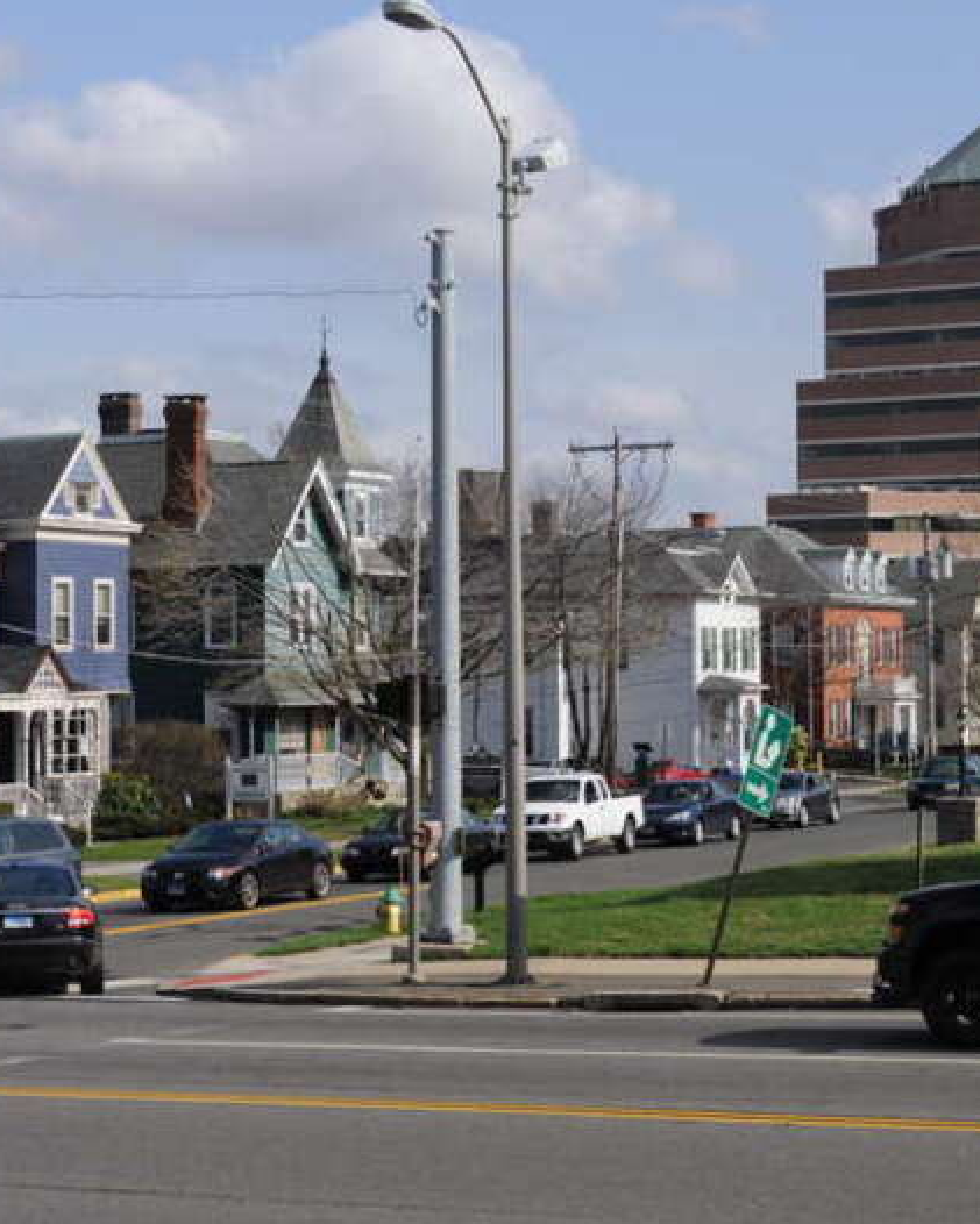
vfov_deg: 24.7
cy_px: 615
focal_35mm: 77
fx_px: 2791
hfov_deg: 19.6
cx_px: 156
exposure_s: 1/500
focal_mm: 36
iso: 200
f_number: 11
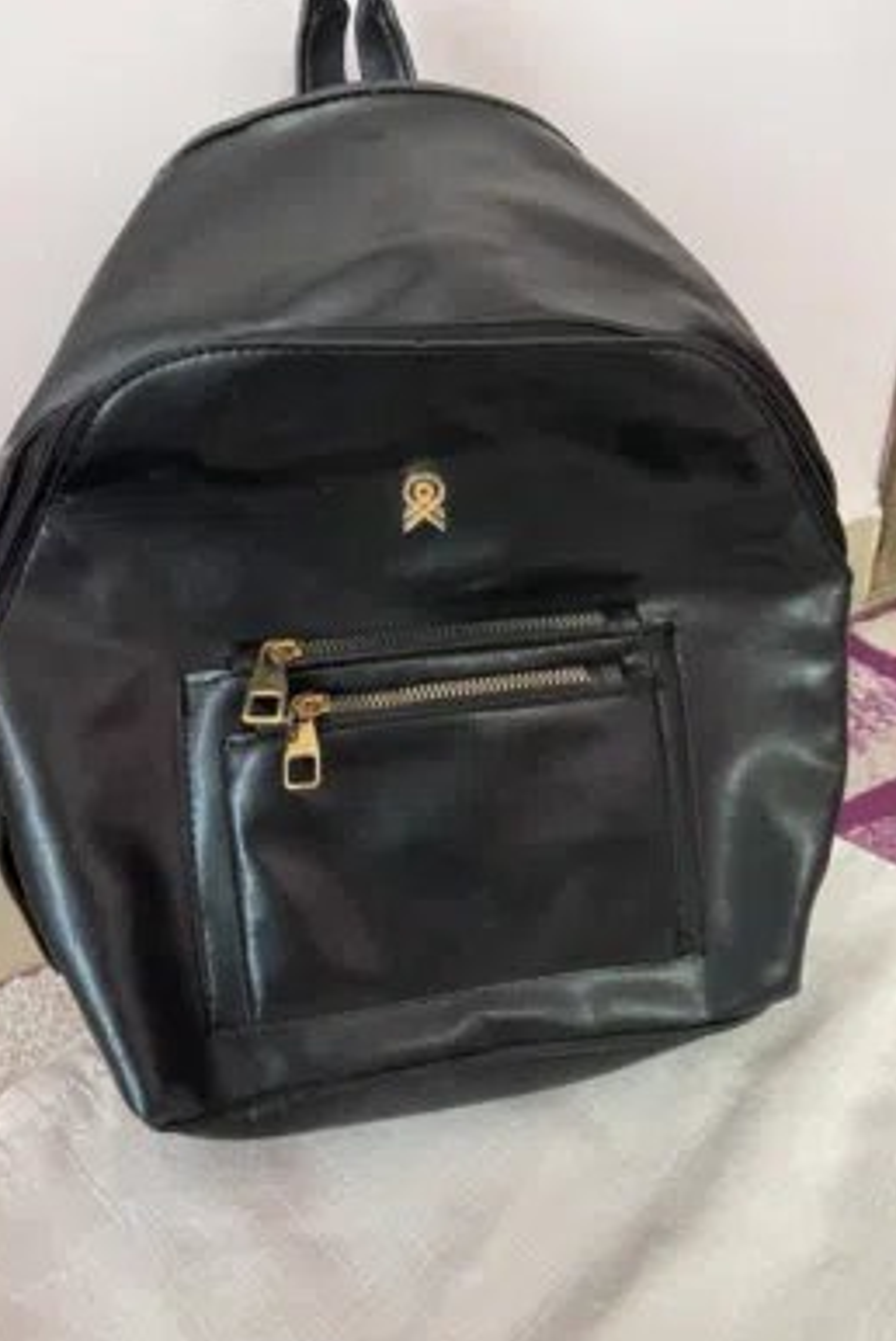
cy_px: 677
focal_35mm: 28
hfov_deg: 46.4
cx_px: 420
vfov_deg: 65.4
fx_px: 1043
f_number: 1.8
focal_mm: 4.25
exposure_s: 1/25
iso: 500
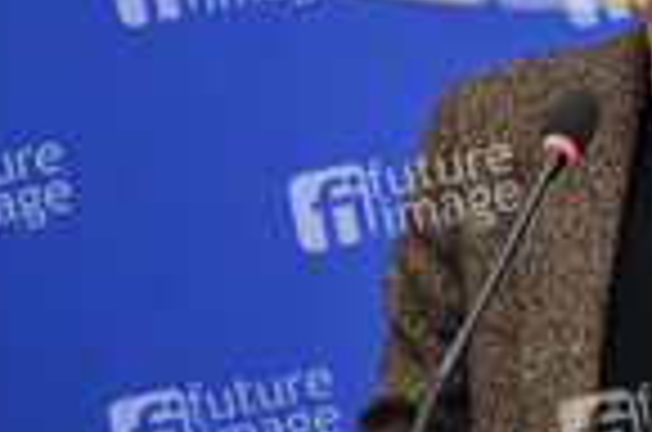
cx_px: 735
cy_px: 86
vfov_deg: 3.0
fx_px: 8150
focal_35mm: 451
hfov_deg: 4.6
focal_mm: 145
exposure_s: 1/160
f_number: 2.8
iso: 640
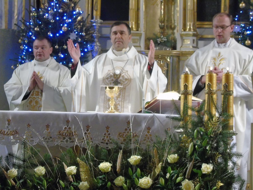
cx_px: 126
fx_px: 906
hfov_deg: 15.9
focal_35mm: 124
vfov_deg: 12.0
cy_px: 95
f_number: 4.6
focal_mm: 22
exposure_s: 1/50
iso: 800
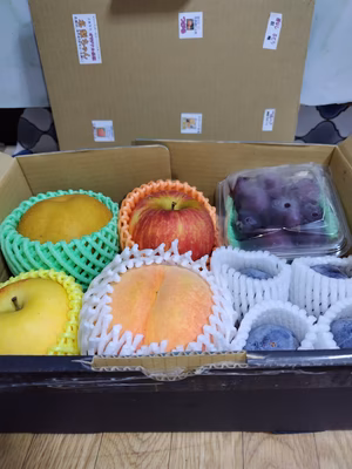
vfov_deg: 73.9
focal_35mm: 23
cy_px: 234
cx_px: 176
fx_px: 312
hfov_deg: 58.9
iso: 311
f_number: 1.9
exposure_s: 1/50
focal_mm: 5.5
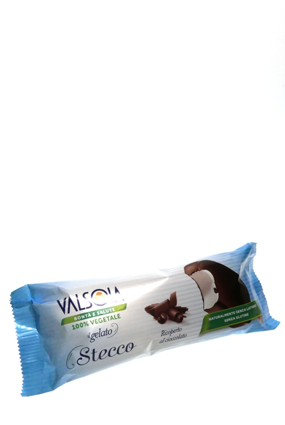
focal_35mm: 46
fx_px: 545
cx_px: 142
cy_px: 212
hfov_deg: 29.3
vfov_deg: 42.7
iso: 800
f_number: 16
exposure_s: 1/80
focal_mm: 20.6
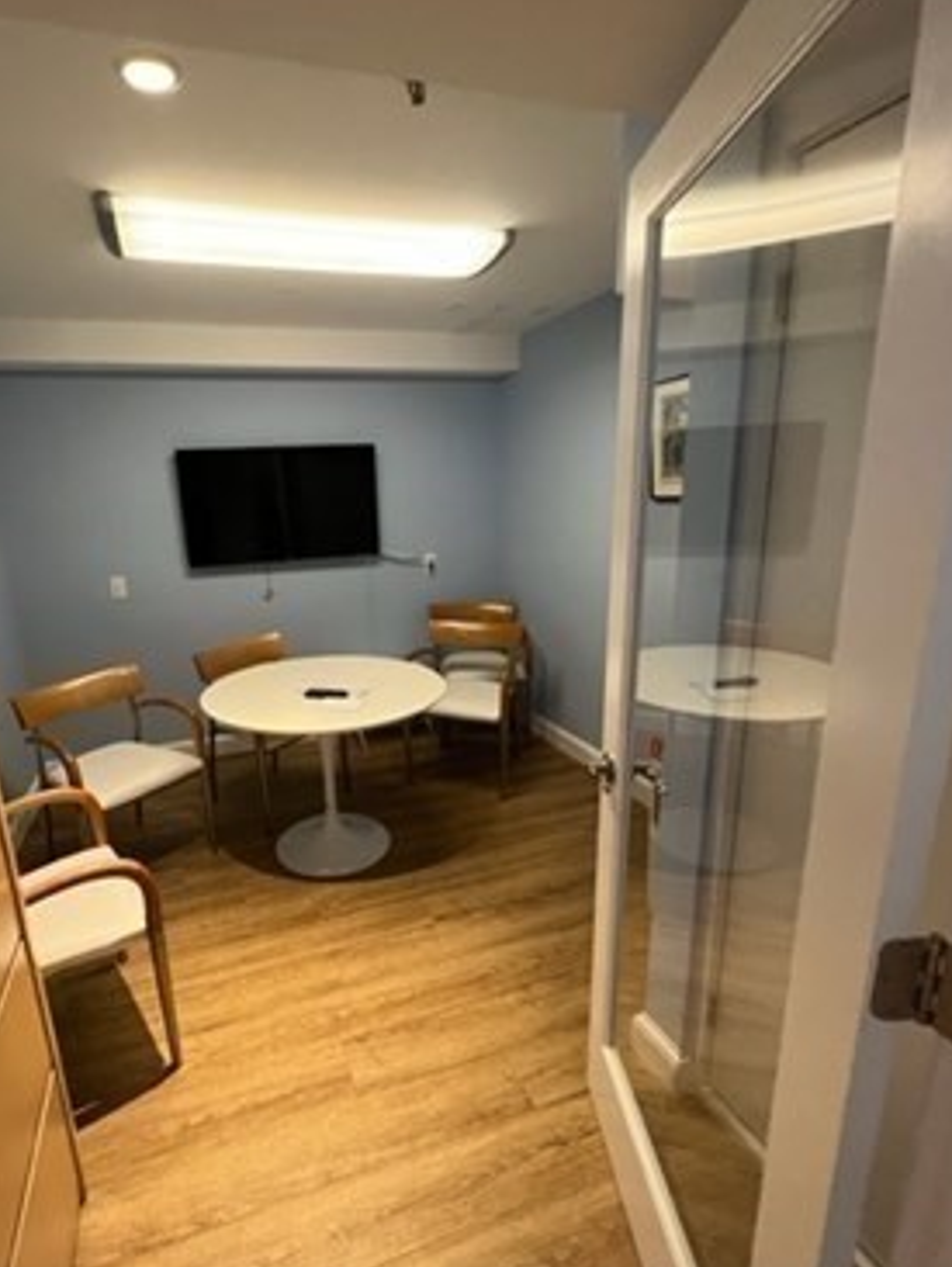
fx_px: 586
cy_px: 651
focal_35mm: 16
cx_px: 388
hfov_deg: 77.4
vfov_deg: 94.4
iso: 500
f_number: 1.8
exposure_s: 1/60
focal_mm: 1.57
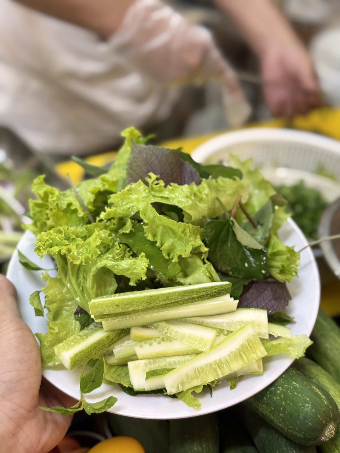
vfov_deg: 39.7
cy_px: 226
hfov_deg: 30.3
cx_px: 170
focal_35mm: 48
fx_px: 629
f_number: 1.78
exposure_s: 1/50
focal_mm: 6.76
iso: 160
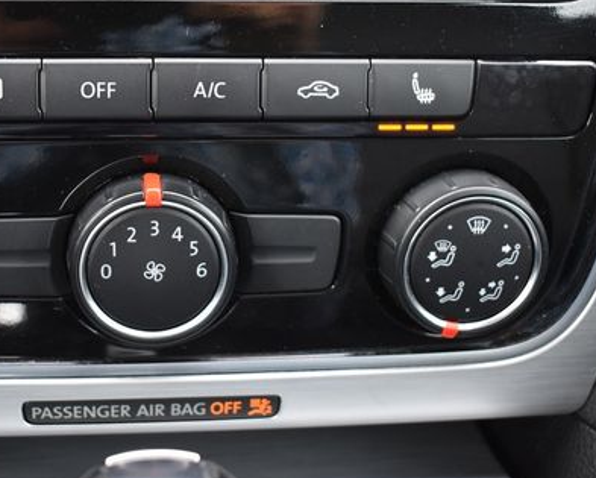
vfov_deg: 27.5
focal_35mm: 55
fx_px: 971
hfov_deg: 33.7
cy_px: 169
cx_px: 174
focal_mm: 24
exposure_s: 1/160
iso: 800
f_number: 3.8
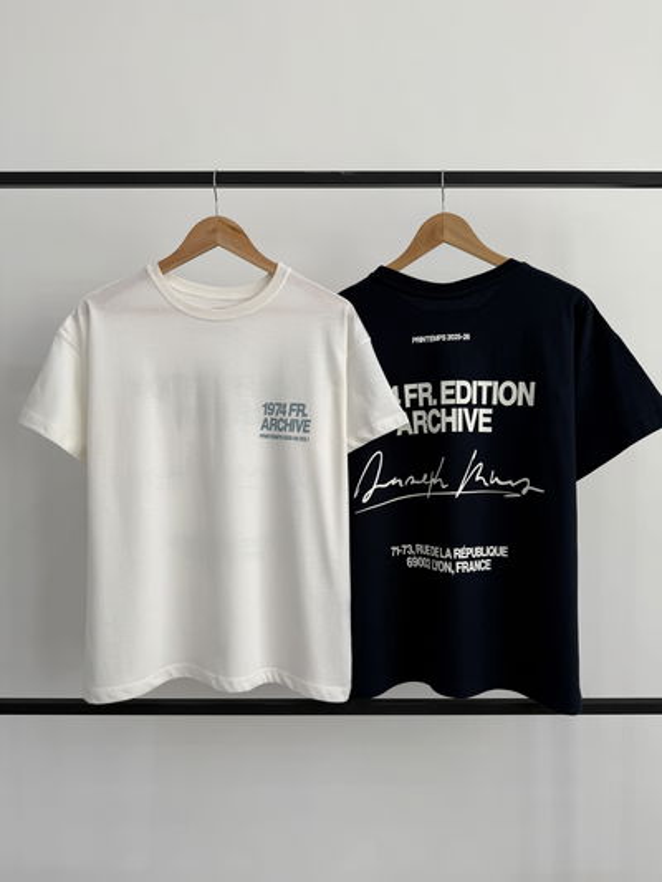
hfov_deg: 56.8
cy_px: 441
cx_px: 331
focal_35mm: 24
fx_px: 612
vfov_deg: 71.6
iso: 50
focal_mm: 6.76
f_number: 1.78
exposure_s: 1/130
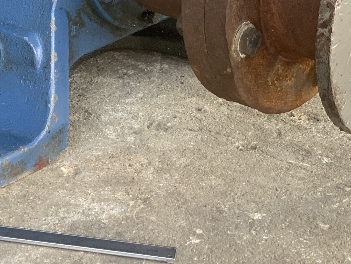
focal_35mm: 146
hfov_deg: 13.3
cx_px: -16
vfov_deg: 10.1
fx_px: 1480
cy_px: -17
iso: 100
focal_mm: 6
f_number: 2.4
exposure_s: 1/122
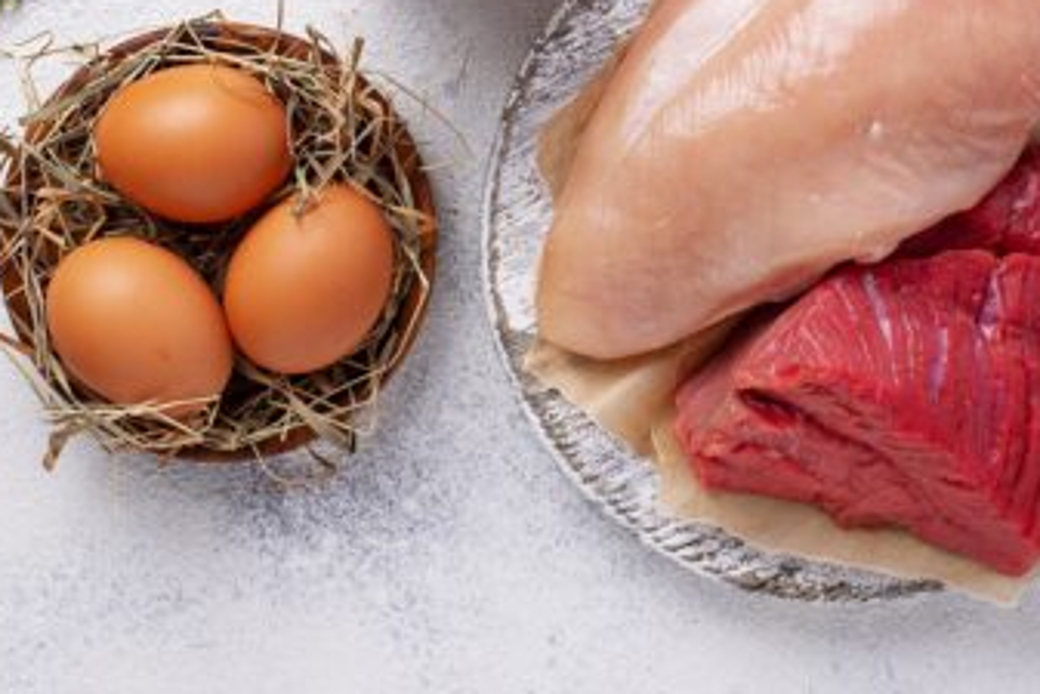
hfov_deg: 17.9
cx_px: 750
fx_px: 3295
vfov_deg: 11.9
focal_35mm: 114
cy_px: 60
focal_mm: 50
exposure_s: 1/125
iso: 100
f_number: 9
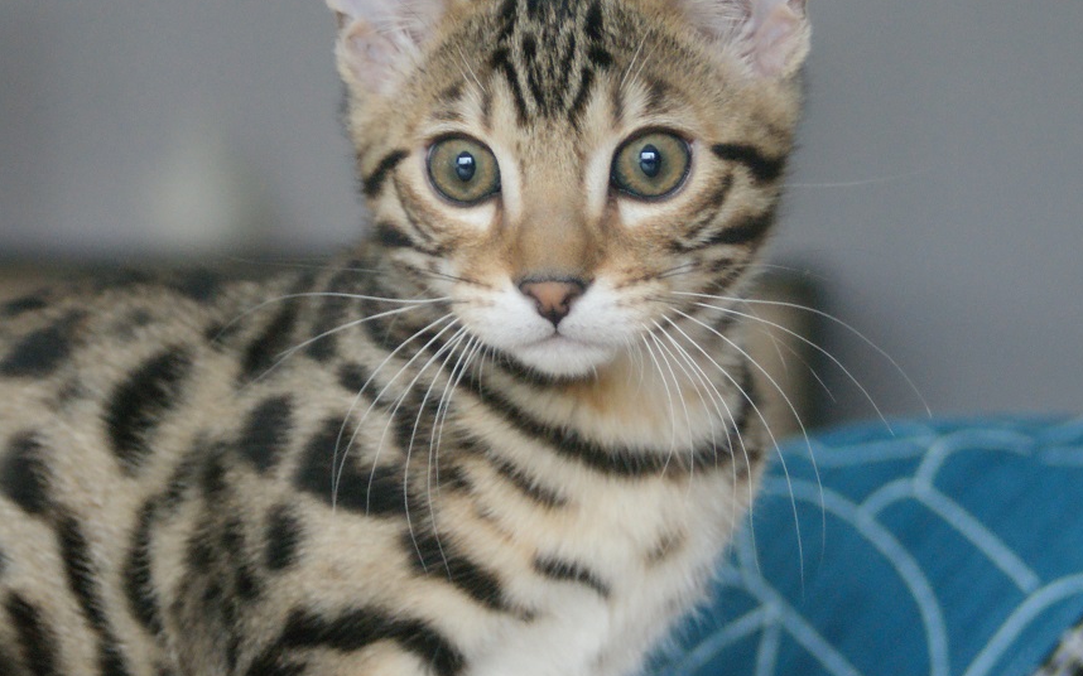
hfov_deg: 12.2
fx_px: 5046
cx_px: 432
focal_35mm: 171
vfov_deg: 7.7
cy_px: 243
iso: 1600
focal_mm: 80
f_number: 5.6
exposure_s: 1/25
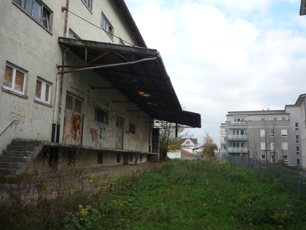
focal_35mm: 32
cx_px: 153
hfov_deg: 56.8
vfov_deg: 44.2
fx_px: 283
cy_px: 115
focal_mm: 5.2
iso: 100
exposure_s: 1/160
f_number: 4
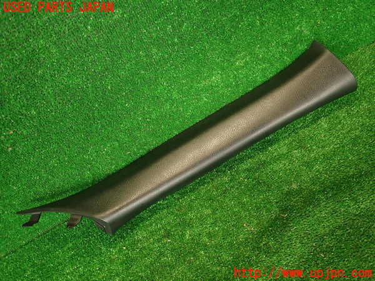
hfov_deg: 69.4
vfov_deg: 54.9
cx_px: 188
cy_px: 140
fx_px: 271
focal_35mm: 25
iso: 200
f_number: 2
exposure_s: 1/40
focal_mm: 4.5
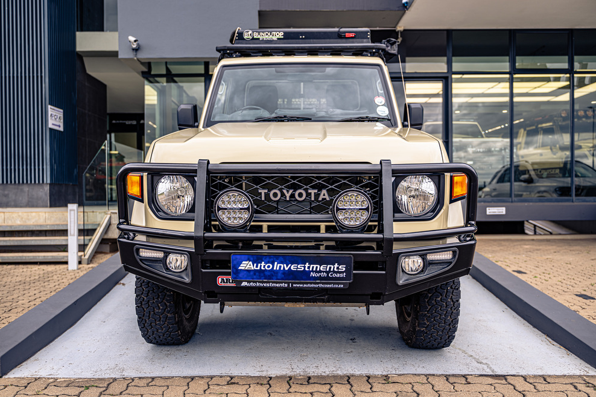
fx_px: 480
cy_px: 200
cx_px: 292
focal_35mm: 29
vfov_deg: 44.9
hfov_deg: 63.7
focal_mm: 28
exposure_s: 1/200
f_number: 2.8
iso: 64
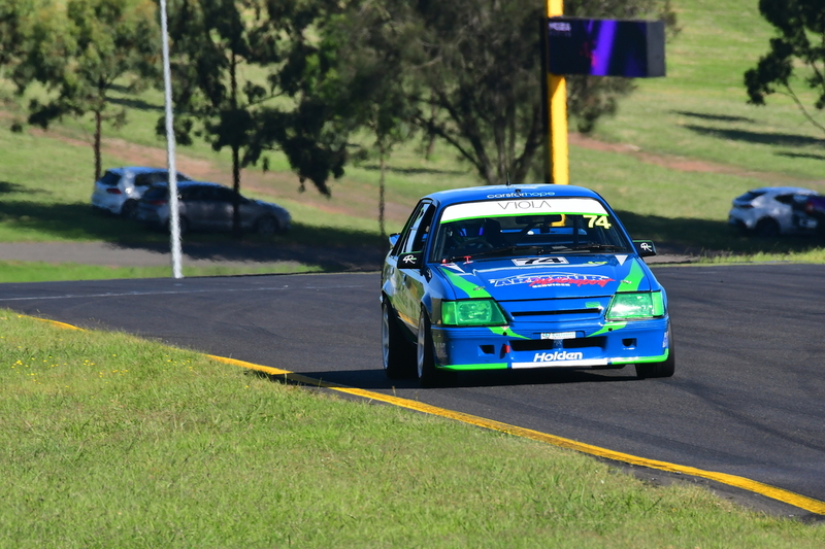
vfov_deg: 1.8
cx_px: 412
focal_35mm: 750
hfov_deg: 2.8
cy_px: 274
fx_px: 17183
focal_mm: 500
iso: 500
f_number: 11
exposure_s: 1/640
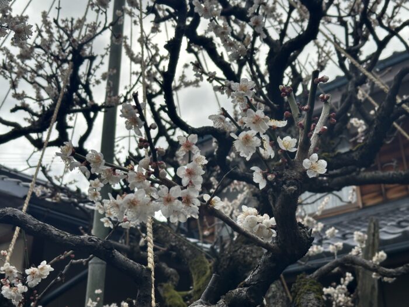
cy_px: 154
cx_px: 204
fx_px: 567
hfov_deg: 39.7
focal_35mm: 48
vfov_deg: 30.3
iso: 64
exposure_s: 1/5263
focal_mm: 6.86
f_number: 1.78
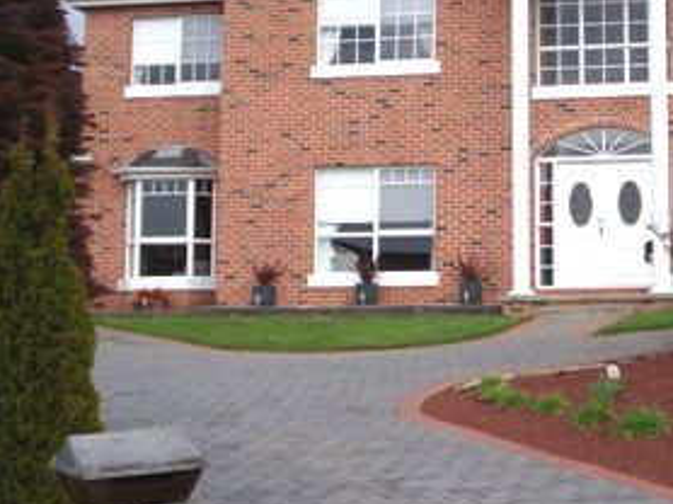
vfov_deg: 17.5
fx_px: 1612
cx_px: 598
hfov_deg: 23.0
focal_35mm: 83
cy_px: 73
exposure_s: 1/531
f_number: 4.5
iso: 100
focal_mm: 5.9
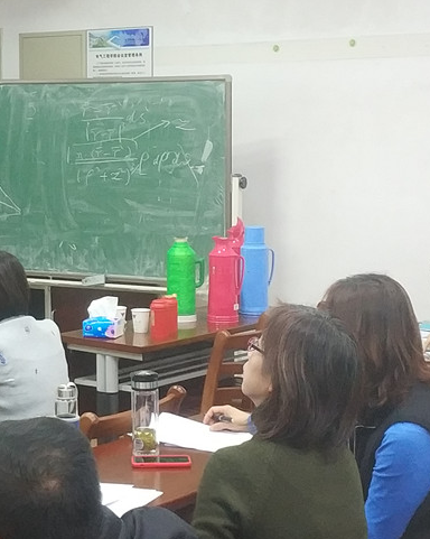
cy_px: 235
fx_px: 828
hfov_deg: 28.3
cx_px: 68
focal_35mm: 52
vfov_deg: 36.0
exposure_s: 1/17
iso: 518
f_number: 2
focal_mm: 4.5
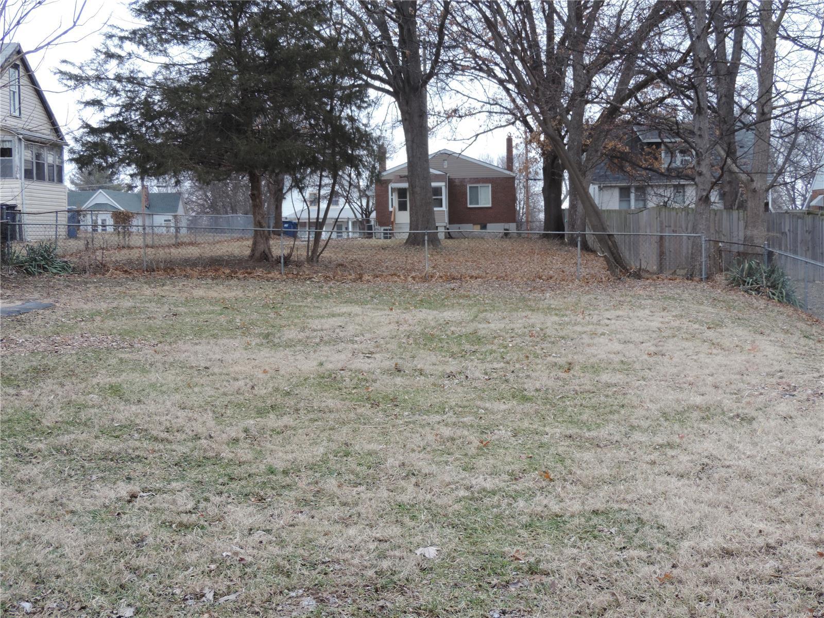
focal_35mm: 47
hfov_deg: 40.4
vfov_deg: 30.9
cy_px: 309
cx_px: 412
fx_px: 1119
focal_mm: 8.3
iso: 80
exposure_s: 1/80
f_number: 3.5
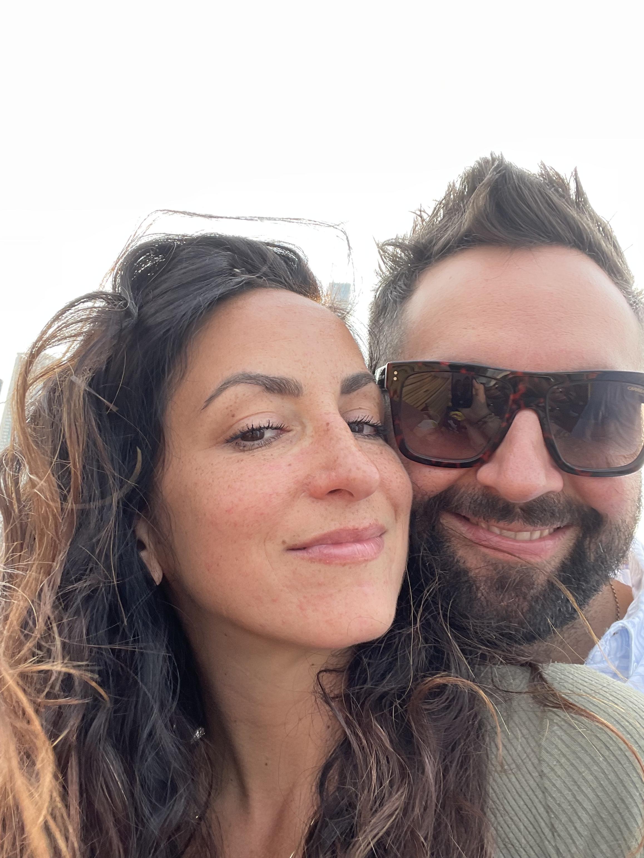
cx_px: 322
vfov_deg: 60.0
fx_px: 744
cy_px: 429
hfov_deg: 46.8
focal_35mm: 30
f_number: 2.2
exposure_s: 1/122
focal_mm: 2.71
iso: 25
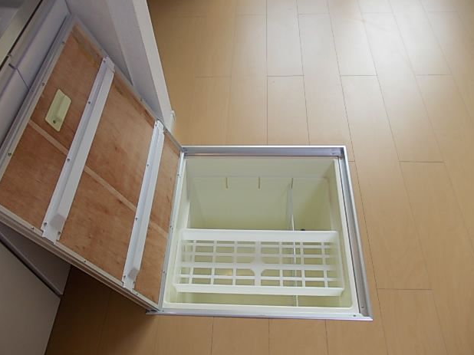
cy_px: 178
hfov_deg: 61.7
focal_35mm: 29
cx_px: 232
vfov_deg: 48.2
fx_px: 397
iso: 80
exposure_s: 1/50
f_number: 2.7
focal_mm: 4
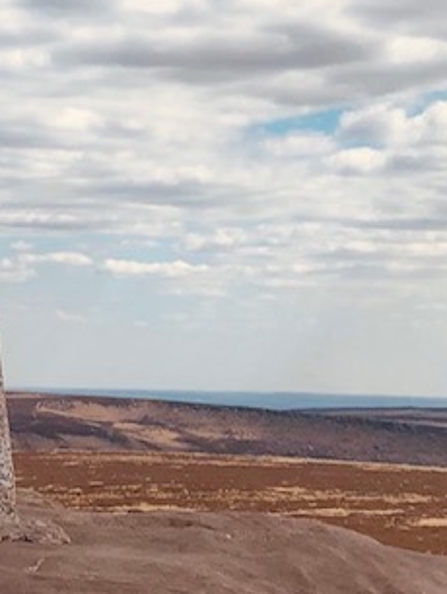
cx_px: 25
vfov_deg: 16.4
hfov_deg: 12.6
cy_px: -14
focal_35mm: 117
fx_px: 2012
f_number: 1.8
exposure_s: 1/2525
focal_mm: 3.99
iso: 20
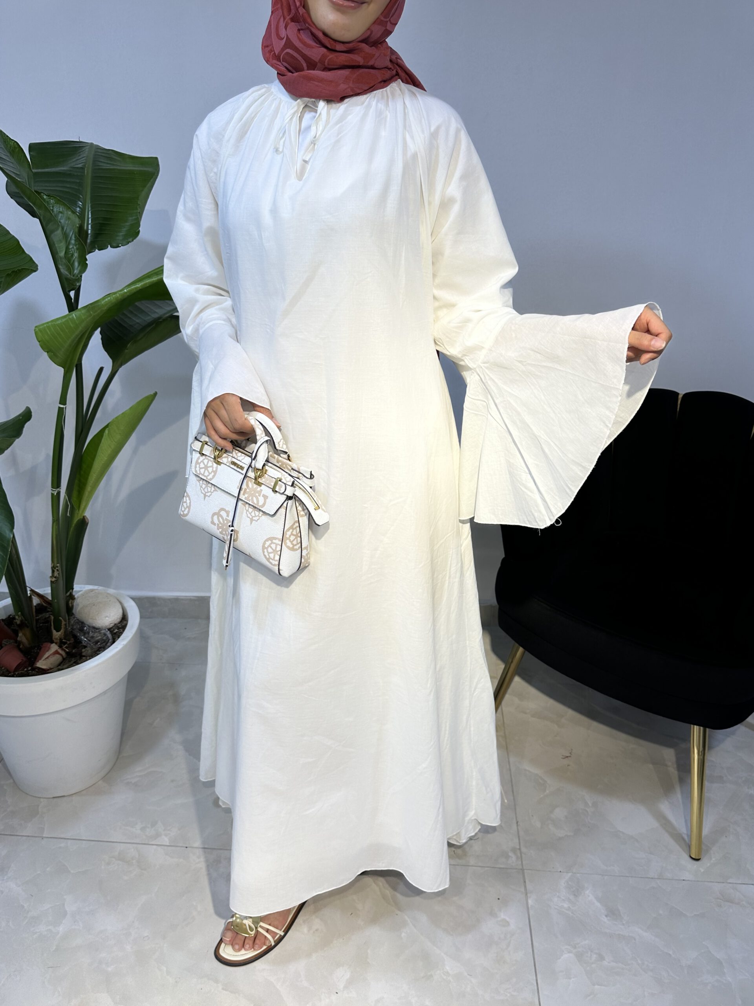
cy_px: 503
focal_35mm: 24
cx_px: 377
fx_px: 697
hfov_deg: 56.8
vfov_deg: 71.6
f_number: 1.78
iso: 64
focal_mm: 6.86
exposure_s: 1/148
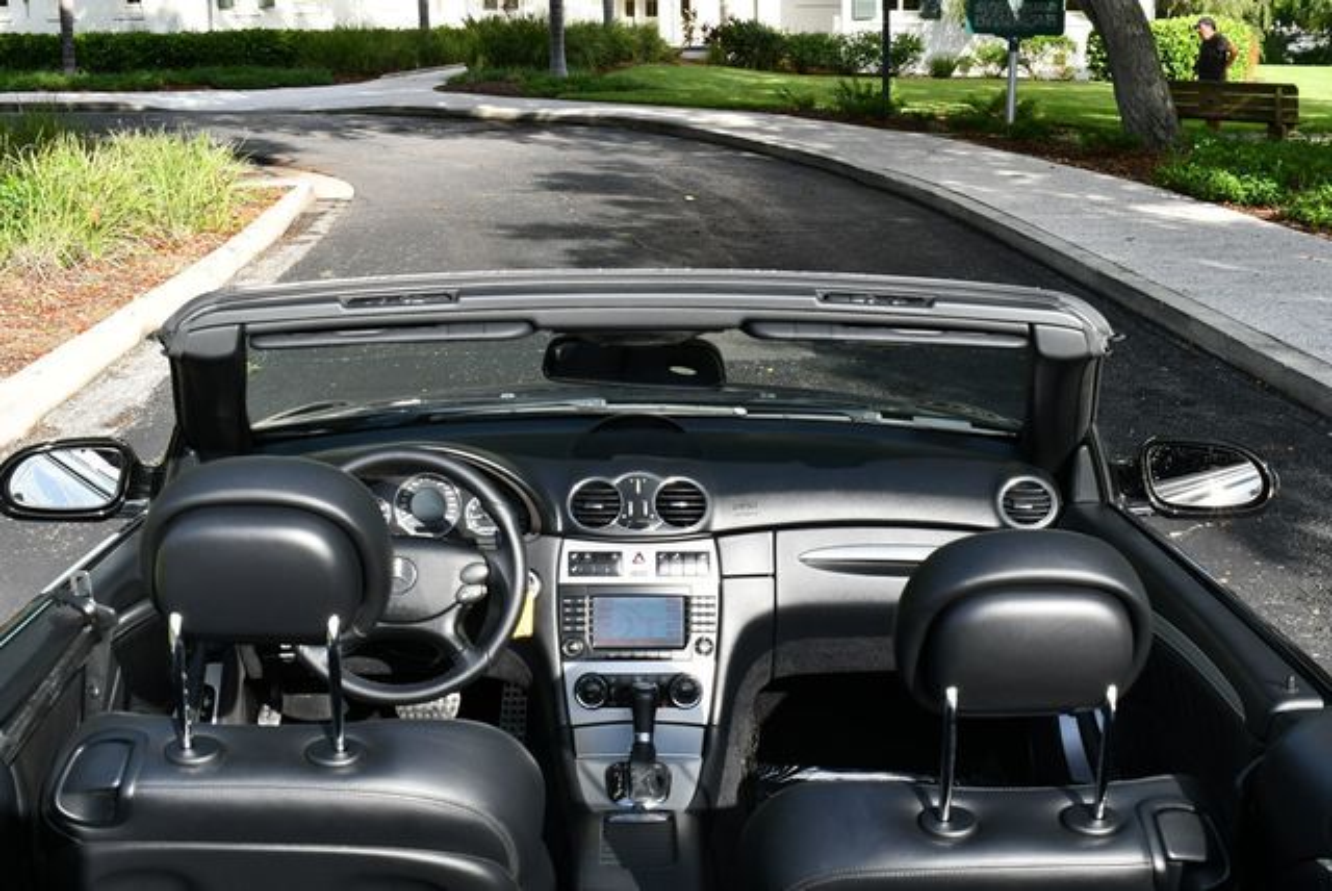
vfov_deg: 29.3
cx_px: 666
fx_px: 1704
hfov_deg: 42.7
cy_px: 446
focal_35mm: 46
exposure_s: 1/250
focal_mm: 23
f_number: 8
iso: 200
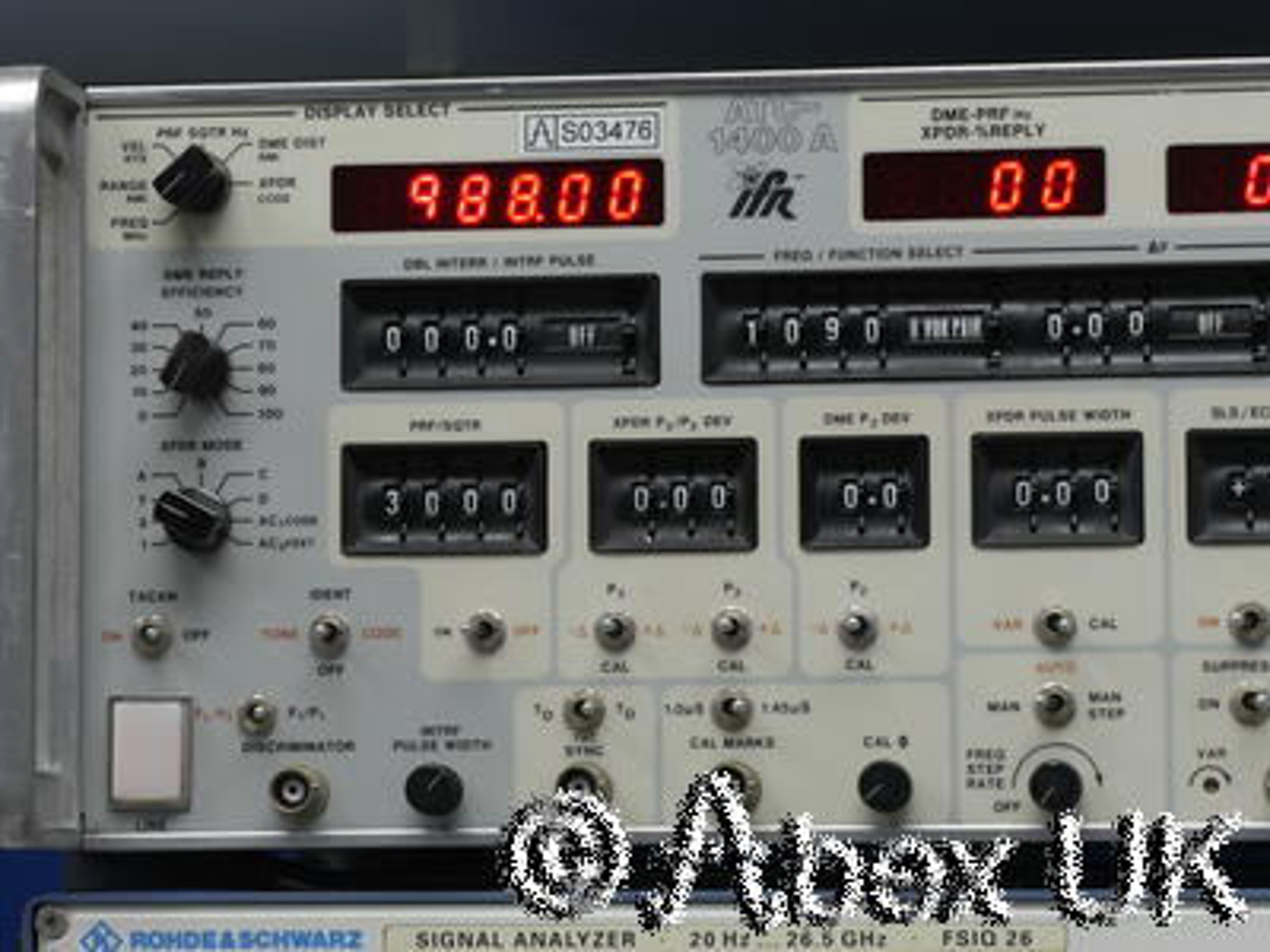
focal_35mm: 130
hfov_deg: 15.2
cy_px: 476
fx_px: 4769
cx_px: 635
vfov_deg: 11.4
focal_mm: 65
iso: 400
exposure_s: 1/10
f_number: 11
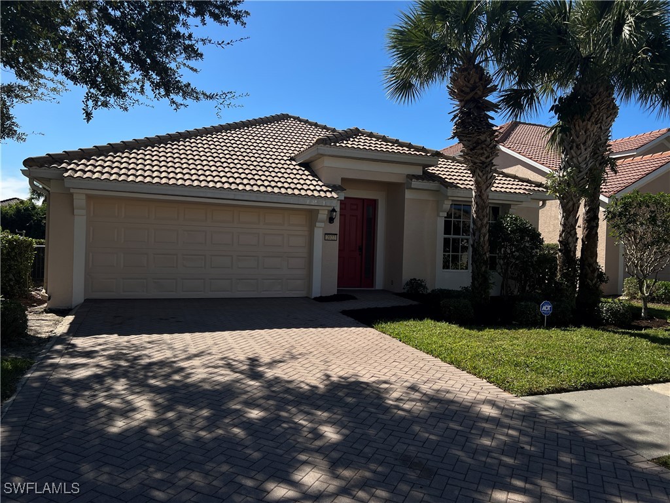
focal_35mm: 26
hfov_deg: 67.3
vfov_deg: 53.1
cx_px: 335
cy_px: 252
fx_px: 503
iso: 50
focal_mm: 5.7
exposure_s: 1/7463
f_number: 1.5
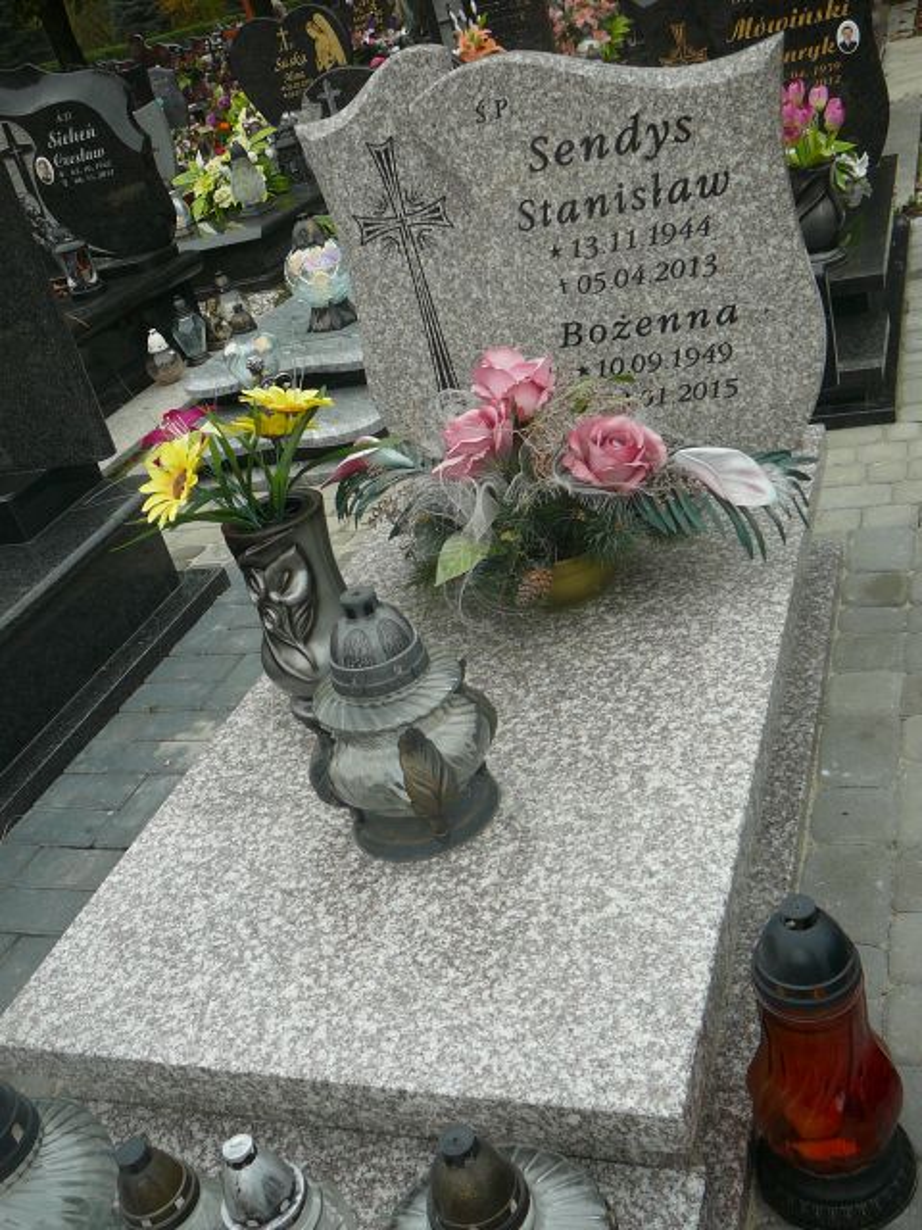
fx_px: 1243
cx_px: 461
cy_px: 615
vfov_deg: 52.6
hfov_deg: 40.7
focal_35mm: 35
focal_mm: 5.2
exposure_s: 1/100
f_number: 2.8
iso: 80
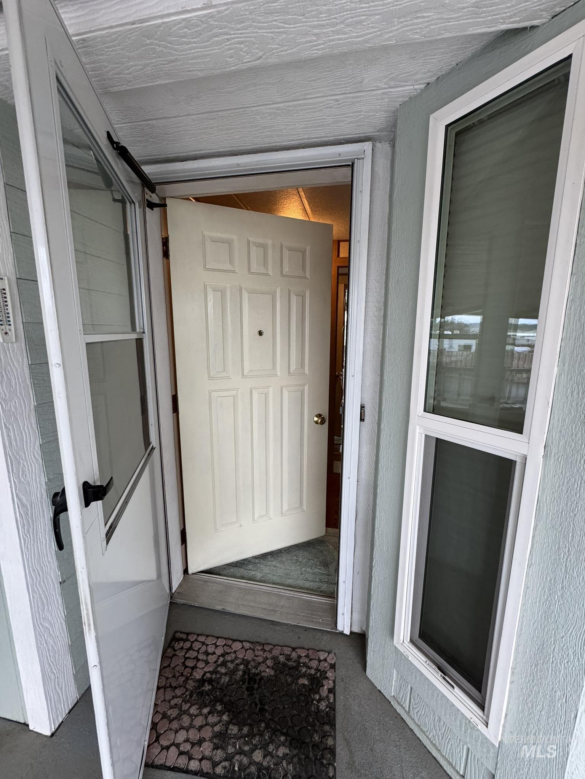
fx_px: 315
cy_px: 390
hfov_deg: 85.7
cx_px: 292
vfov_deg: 102.1
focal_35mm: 14
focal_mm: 2.22
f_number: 2.2
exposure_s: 1/120
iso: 320
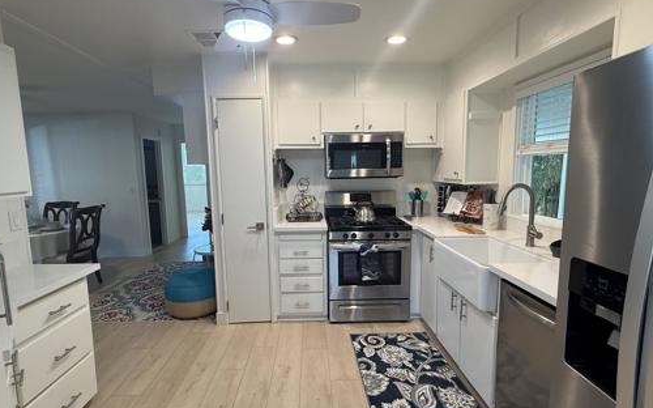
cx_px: 320
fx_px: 338
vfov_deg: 62.1
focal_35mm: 19
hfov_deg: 88.0
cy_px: 212
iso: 160
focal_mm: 2.22
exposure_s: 1/120
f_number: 2.2
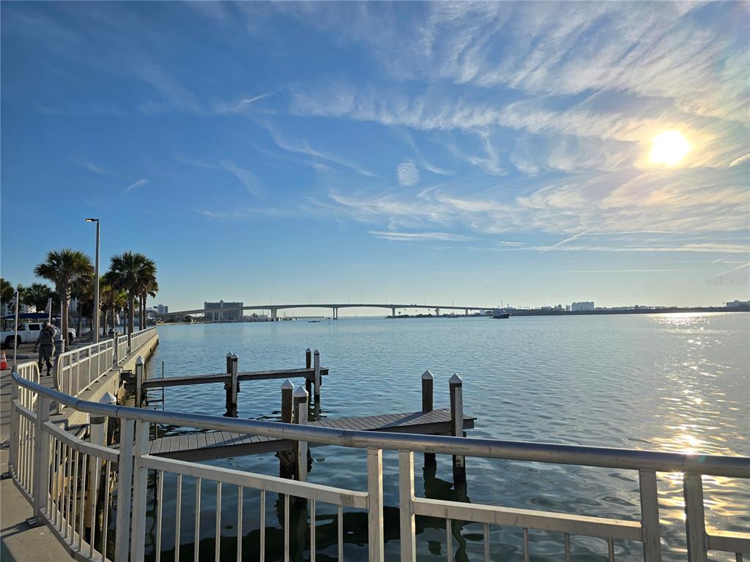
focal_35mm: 23
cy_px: 281
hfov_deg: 73.9
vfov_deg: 58.9
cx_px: 375
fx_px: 498
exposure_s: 1/3589
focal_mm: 6.3
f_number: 1.7
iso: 12
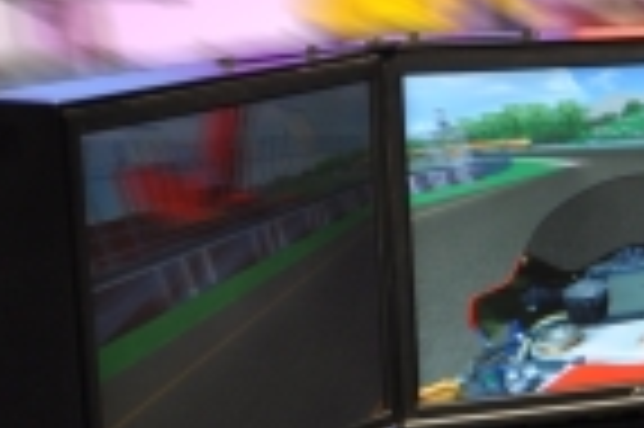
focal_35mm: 201
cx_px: 1063
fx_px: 3592
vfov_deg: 6.7
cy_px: 768
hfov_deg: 9.8
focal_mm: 32
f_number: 4.5
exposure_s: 1/20
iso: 400
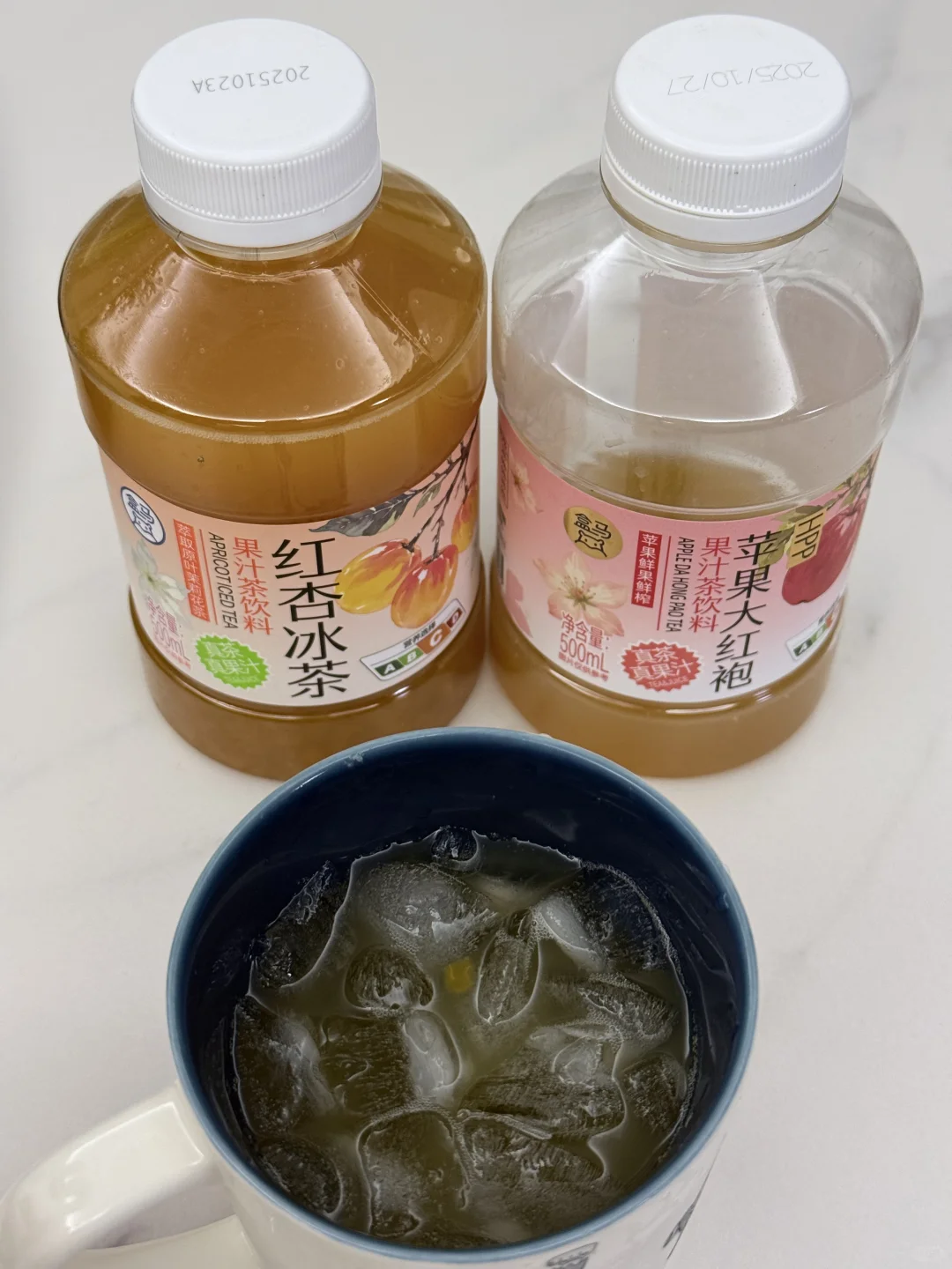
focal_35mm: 48
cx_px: 476
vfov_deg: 39.7
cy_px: 634
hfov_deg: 30.3
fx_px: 1760
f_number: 1.78
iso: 160
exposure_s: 1/50
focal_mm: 6.76
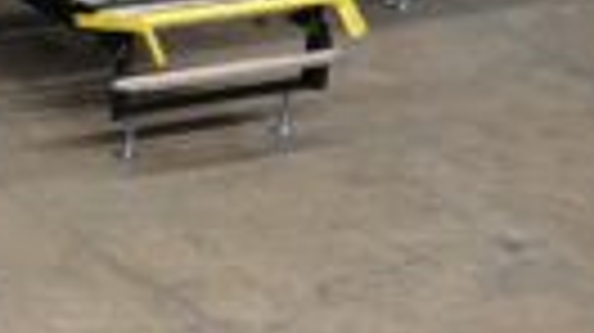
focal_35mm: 155
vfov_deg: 7.6
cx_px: -450
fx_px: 2439
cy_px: -209
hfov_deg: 12.7
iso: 160
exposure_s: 1/40
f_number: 3.5
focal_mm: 14.4
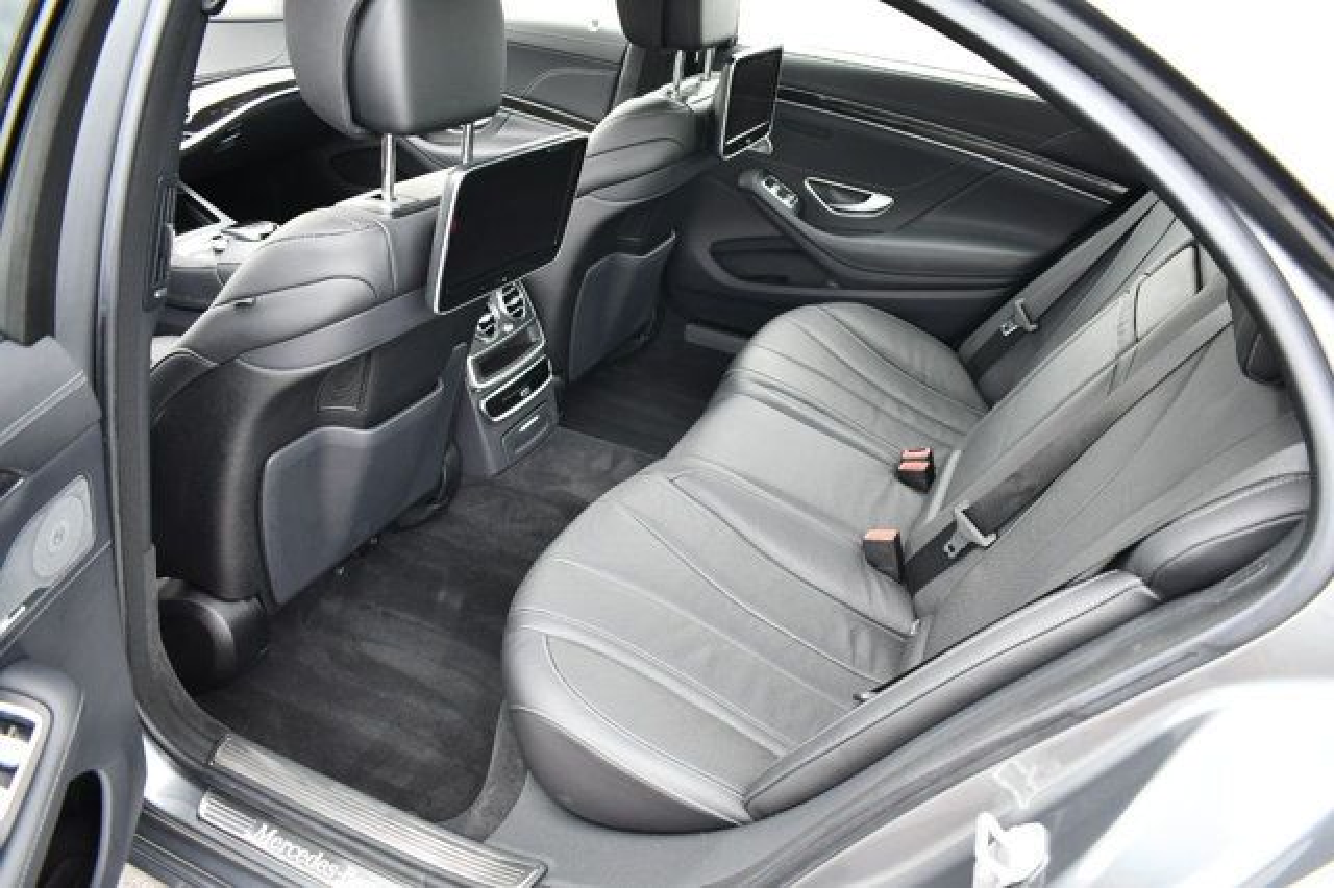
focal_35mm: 27
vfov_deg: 47.9
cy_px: 444
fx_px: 1000
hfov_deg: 67.4
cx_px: 667
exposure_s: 1/250
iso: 720
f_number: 3.5
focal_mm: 18
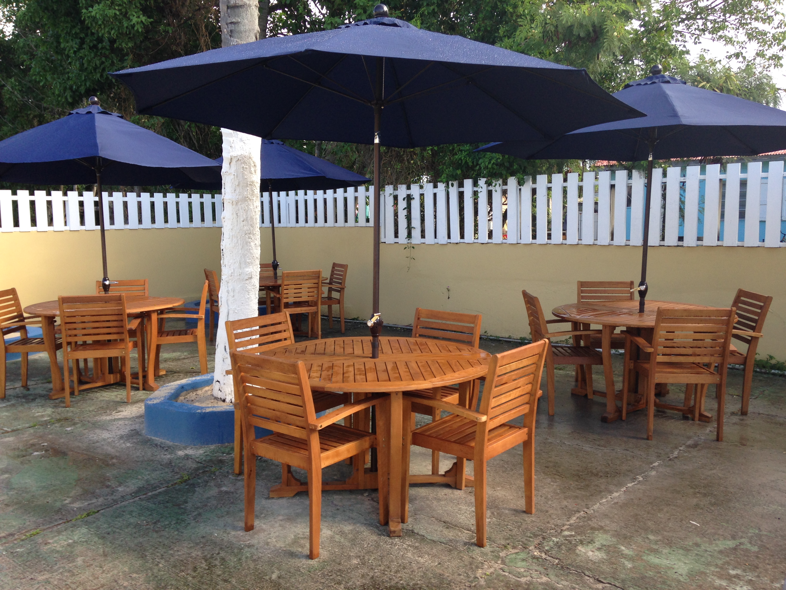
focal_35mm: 33
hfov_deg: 55.4
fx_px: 749
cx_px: 393
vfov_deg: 42.9
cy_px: 295
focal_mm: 4.12
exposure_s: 1/211
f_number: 2.4
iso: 50
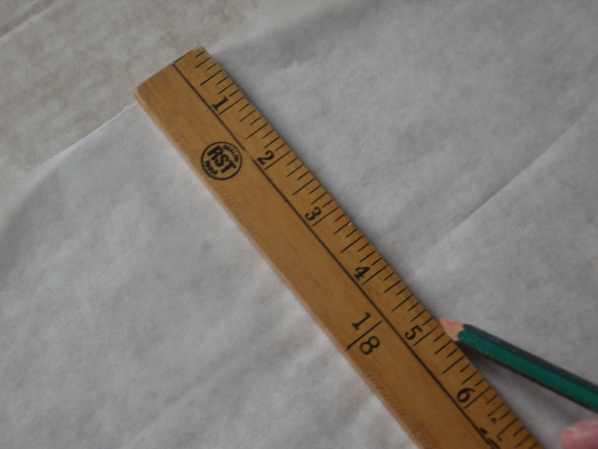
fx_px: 1071
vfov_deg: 23.7
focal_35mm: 62
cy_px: 224
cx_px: 299
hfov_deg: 31.2
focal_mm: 10.2
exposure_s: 1/25
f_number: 3.5
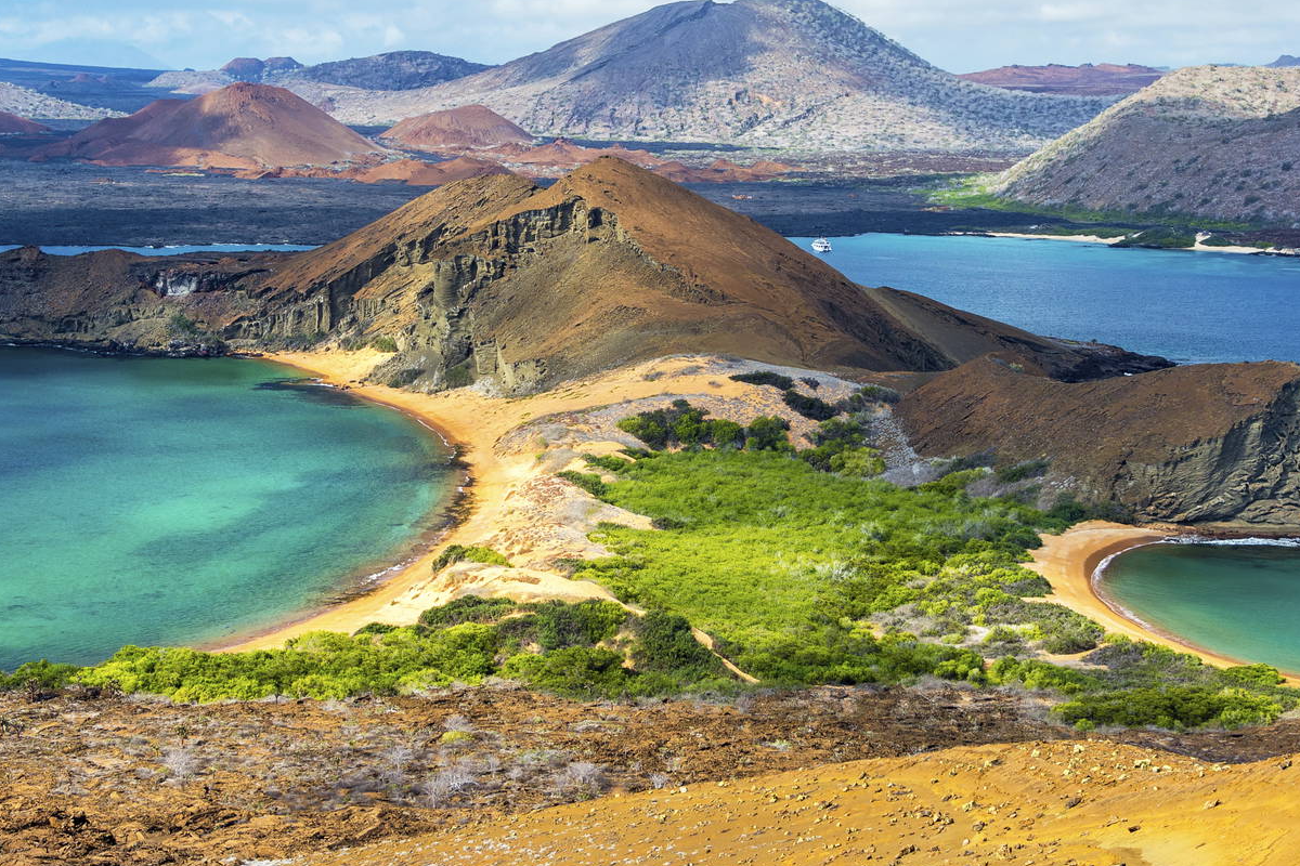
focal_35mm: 72
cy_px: 290
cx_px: 757
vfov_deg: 18.9
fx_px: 2600
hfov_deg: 28.0
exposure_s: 1/250
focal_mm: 45
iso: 400
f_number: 8
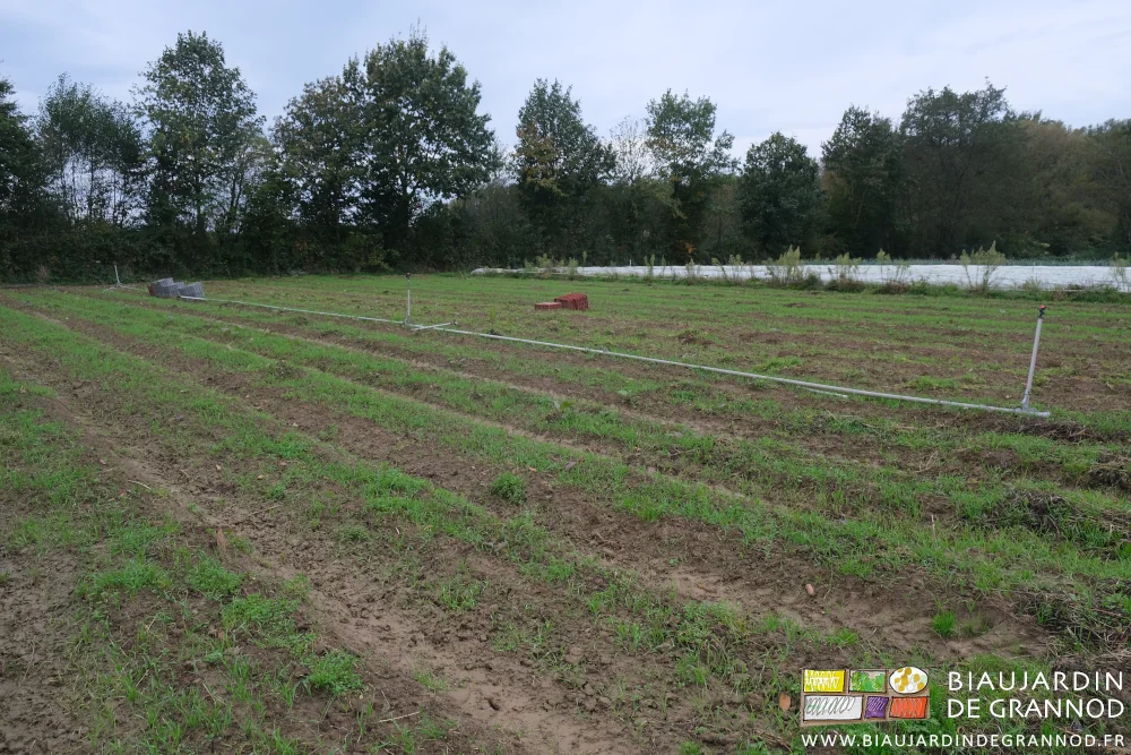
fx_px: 848
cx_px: 566
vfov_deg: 47.9
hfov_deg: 67.4
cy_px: 378
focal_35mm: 27
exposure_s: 1/200
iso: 320
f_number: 5
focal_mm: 18
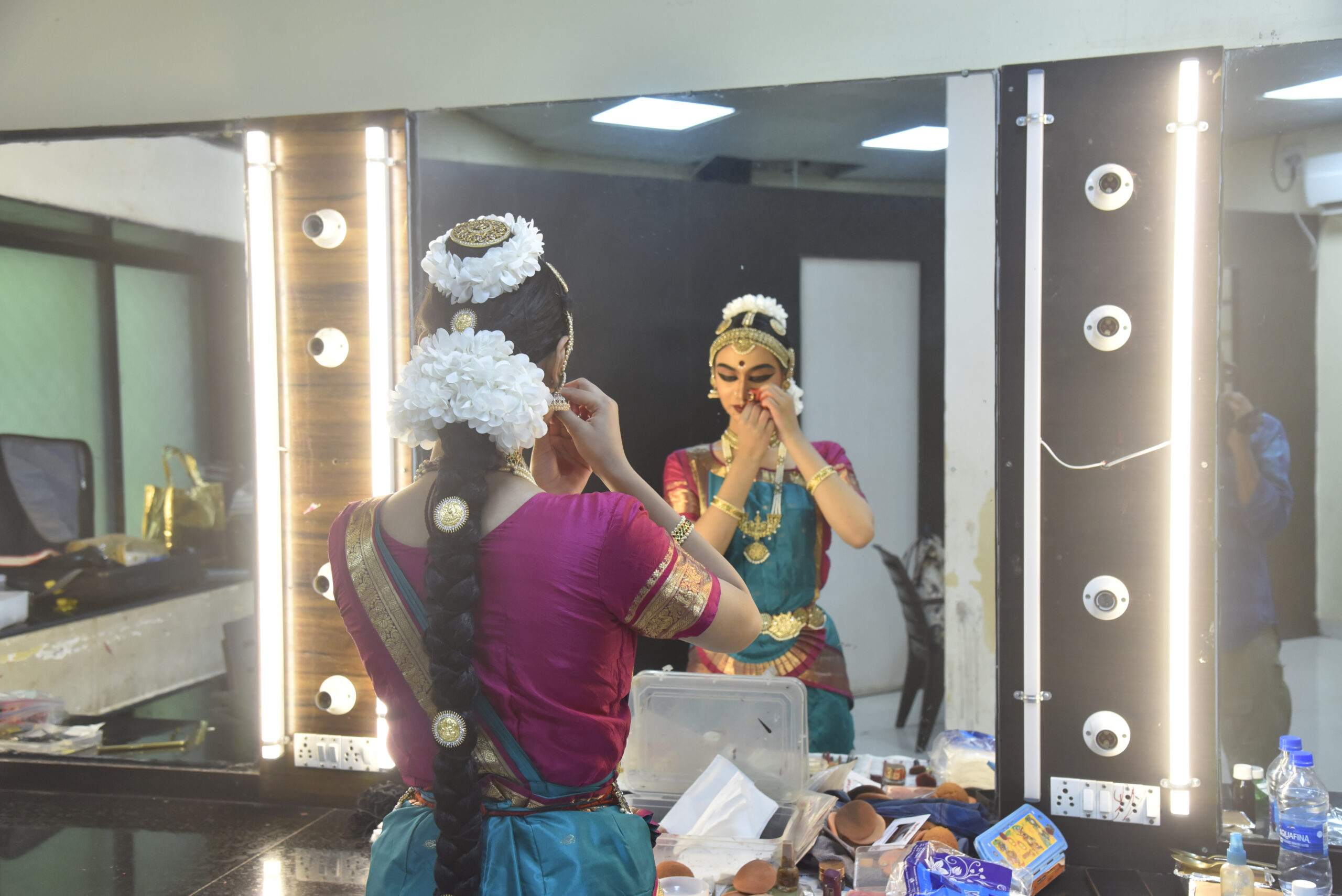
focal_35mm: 38
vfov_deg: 35.1
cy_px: 448
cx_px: 671
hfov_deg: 50.7
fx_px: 1417
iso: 1250
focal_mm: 38
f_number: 4
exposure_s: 1/100
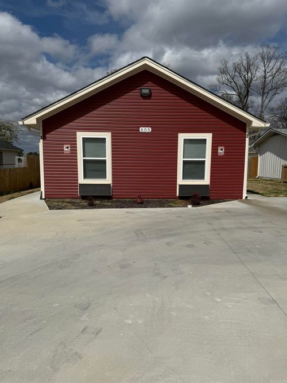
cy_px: 192
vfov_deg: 71.6
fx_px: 265
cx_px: 144
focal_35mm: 24
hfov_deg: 56.8
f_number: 1.78
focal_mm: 6.76
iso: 64
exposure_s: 1/14286
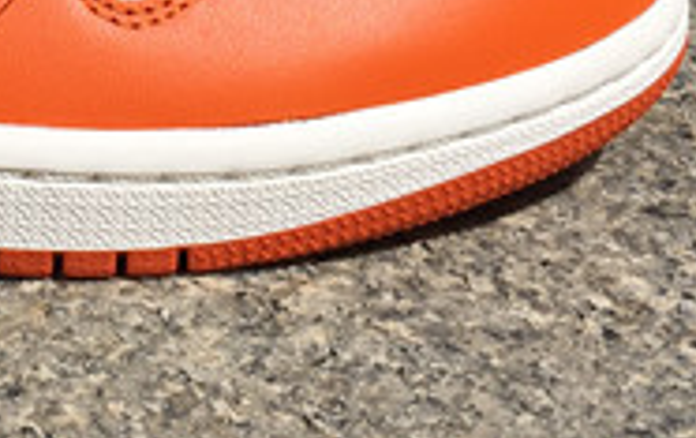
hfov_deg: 16.4
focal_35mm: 122
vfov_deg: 10.4
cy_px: -234
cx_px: -135
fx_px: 2318
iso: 25
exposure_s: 1/4049
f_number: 2.2
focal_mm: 4.15
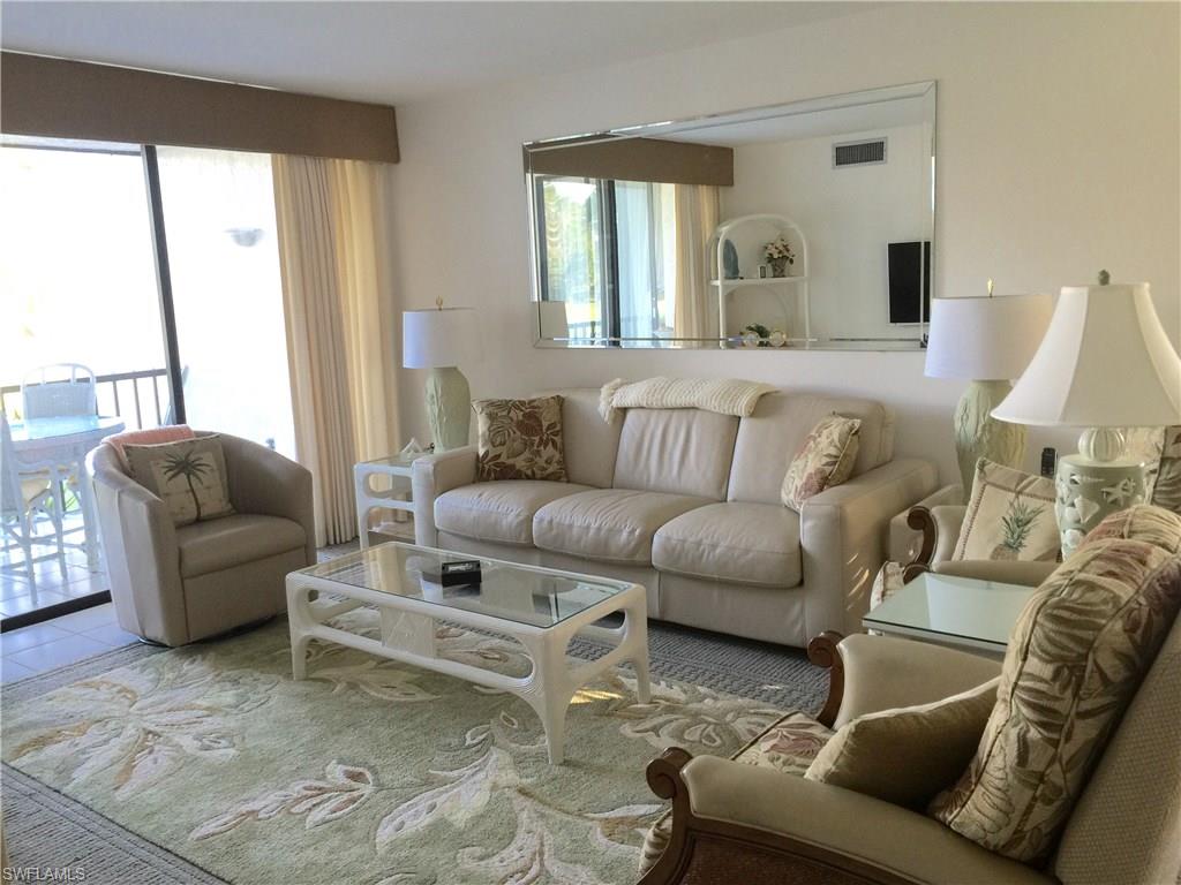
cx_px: 590
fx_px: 989
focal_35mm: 29
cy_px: 442
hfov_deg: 61.7
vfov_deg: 48.2
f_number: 2.2
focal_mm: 4.15
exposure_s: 1/15
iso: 32
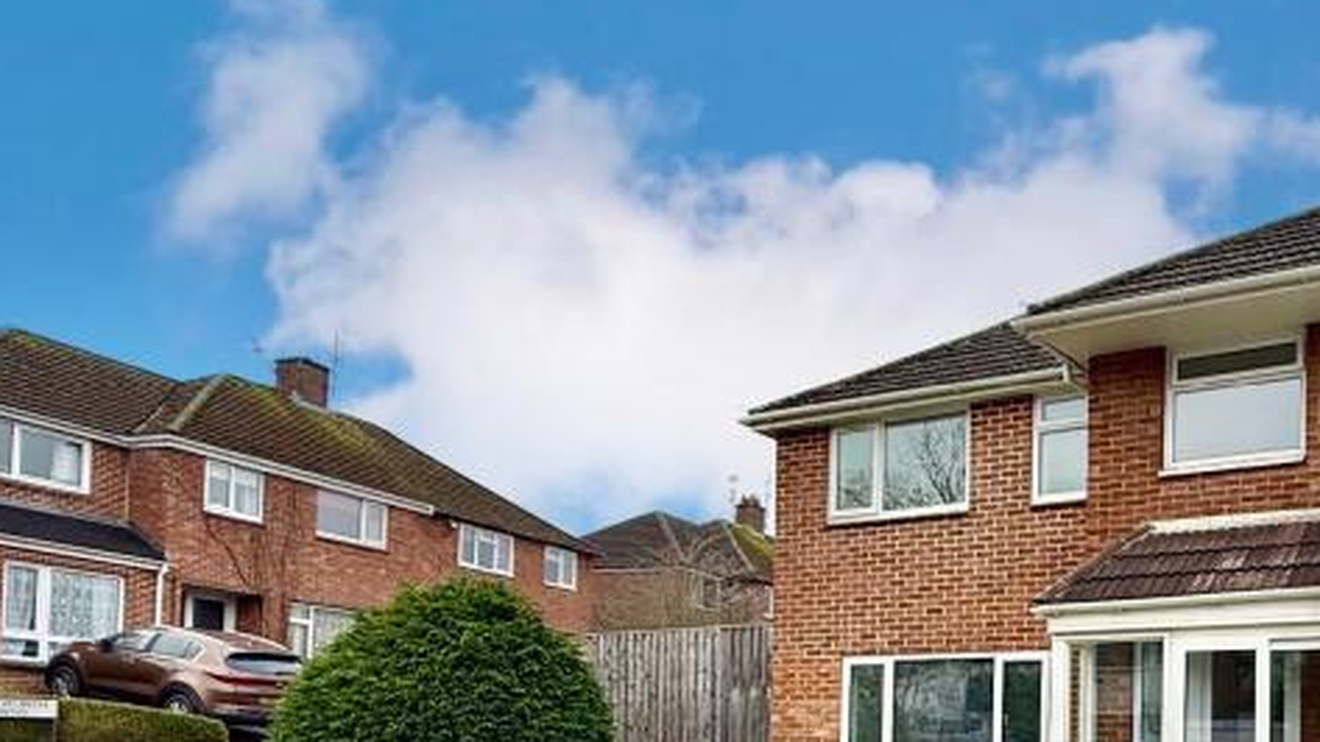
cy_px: 731
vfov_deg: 32.9
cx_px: 1100
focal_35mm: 33
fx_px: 1155
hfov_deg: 54.4
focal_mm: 2.22
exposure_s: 1/189
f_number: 2.2
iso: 50
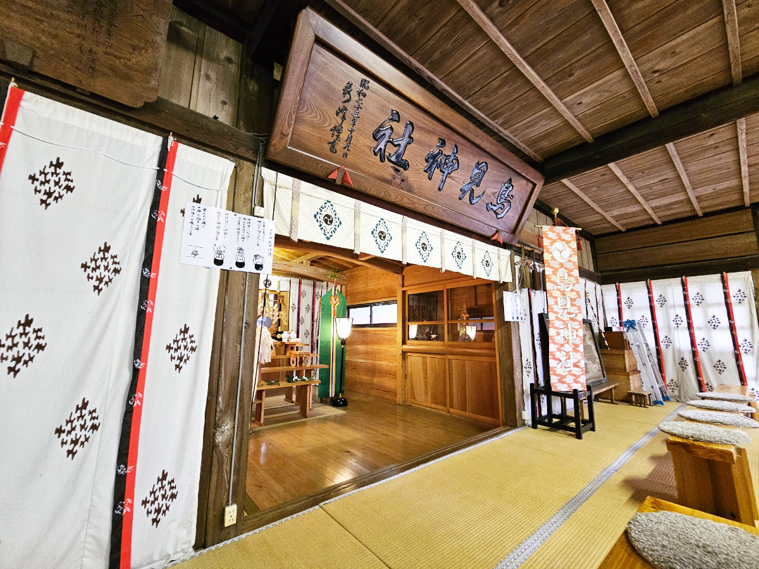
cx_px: 380
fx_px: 285
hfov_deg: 106.2
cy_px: 284
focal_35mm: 13
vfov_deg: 89.9
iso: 640
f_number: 2.2
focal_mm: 2.2
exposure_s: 1/33
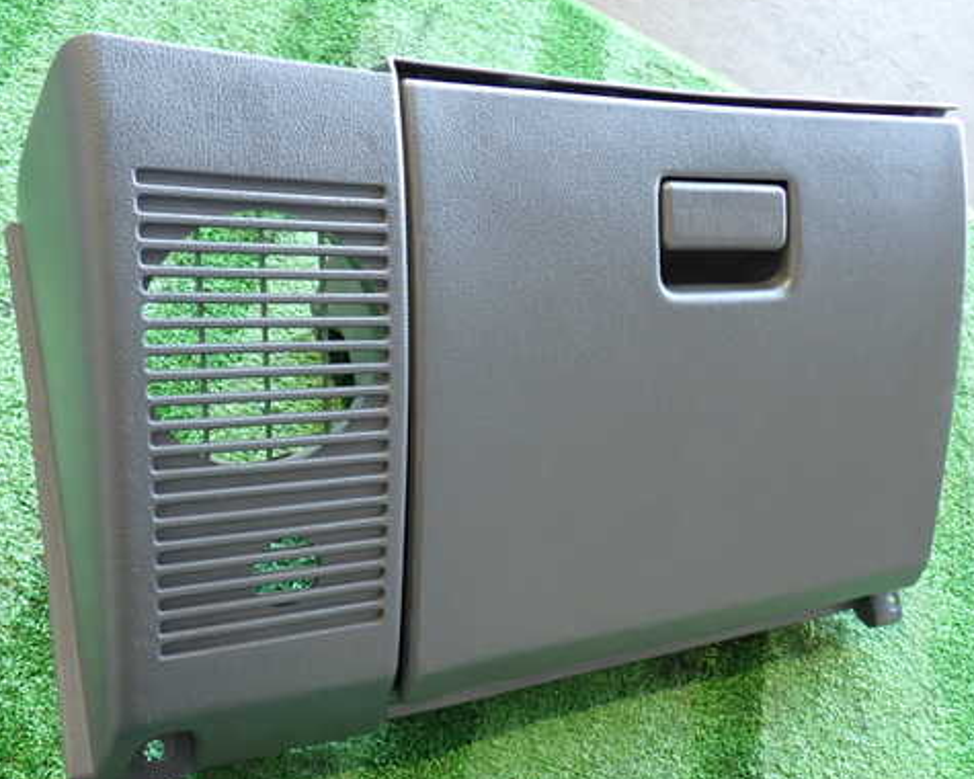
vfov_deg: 40.1
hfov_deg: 49.1
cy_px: 398
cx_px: 468
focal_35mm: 37
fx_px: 1067
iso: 320
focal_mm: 5.4
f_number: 2.3
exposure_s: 1/30
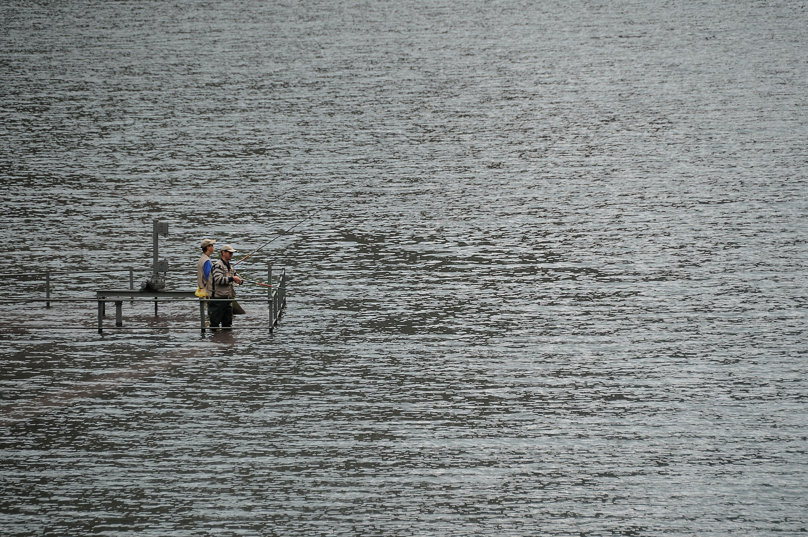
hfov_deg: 6.9
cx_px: 404
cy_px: 268
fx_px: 6725
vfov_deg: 4.6
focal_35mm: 300
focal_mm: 200
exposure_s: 1/400
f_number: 6.3
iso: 200
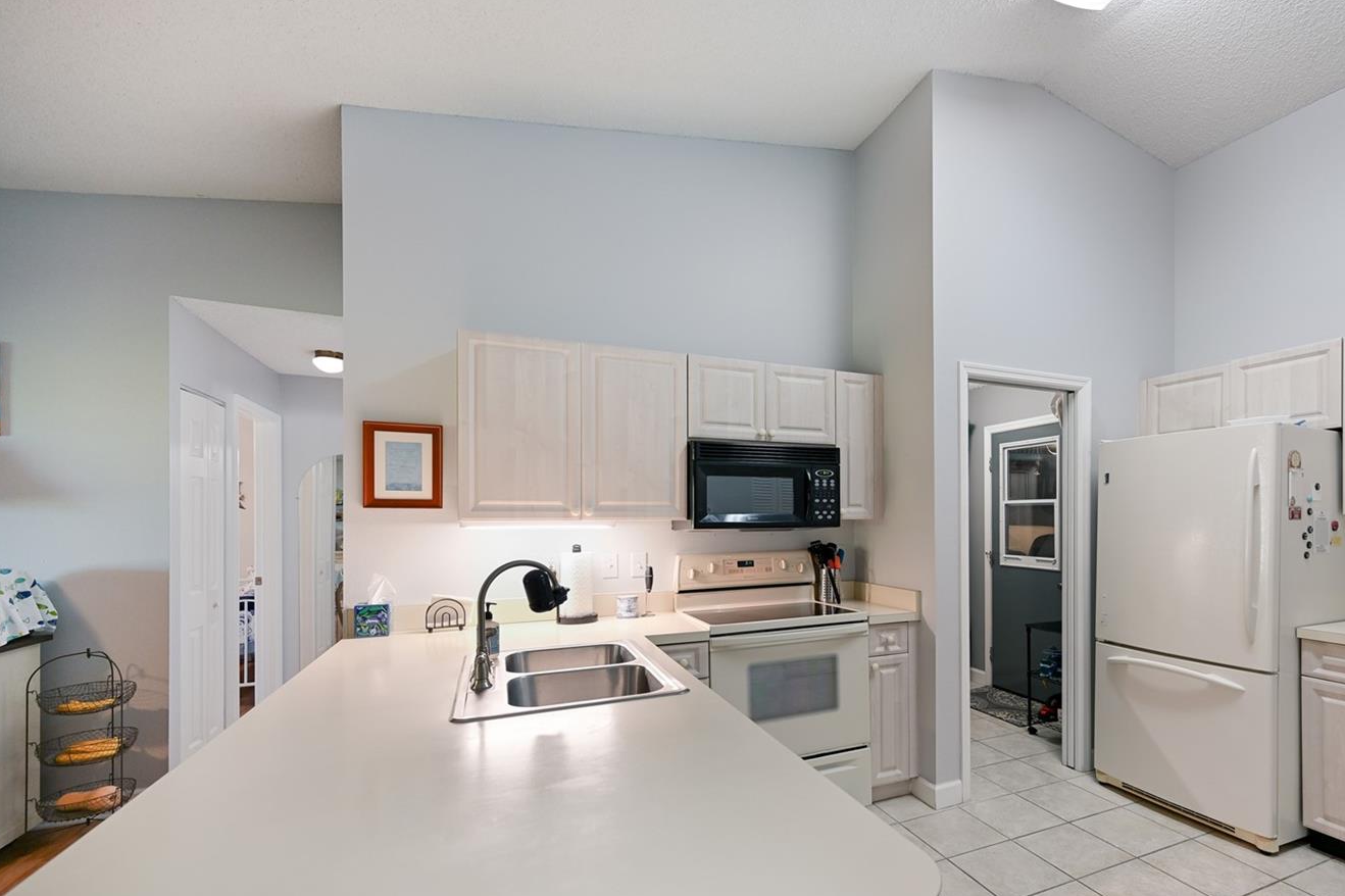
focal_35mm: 17
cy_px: 521
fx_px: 635
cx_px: 807
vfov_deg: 69.9
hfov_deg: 92.1
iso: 180
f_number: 4
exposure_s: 1/15
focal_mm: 14
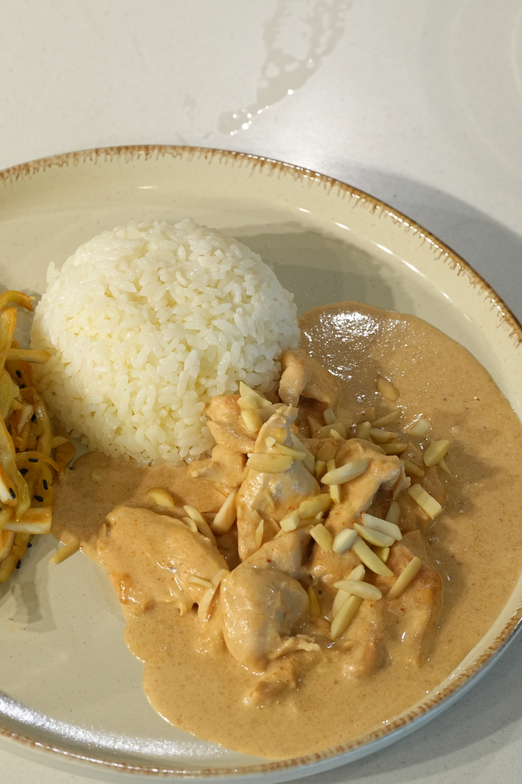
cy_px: 425
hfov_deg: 10.6
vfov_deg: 16.1
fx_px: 2762
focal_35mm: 127
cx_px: -118
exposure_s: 1/100
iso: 800
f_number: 6.3
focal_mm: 70
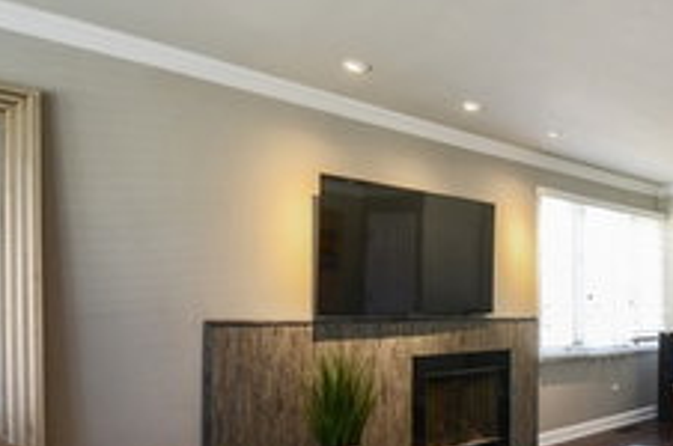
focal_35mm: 35
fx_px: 655
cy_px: 297
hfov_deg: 49.4
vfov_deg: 37.3
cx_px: 587
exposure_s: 1
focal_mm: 11
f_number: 16
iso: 200
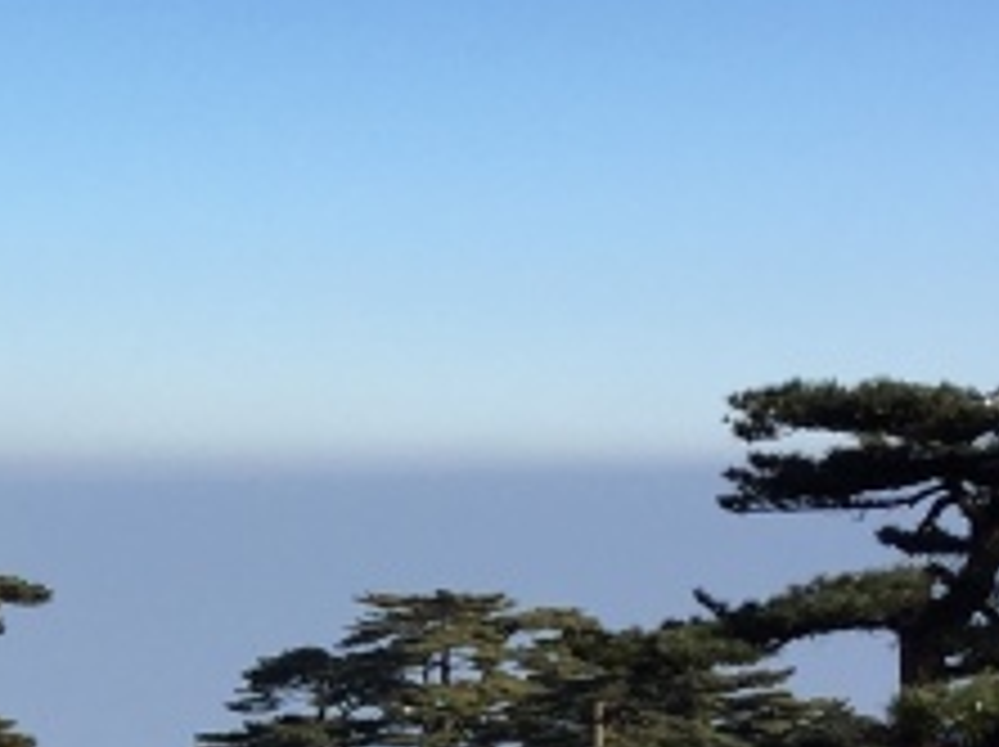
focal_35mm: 134
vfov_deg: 10.9
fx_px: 3863
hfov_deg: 13.6
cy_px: 850
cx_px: -657
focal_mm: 4.15
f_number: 2.2
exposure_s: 1/1319
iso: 32
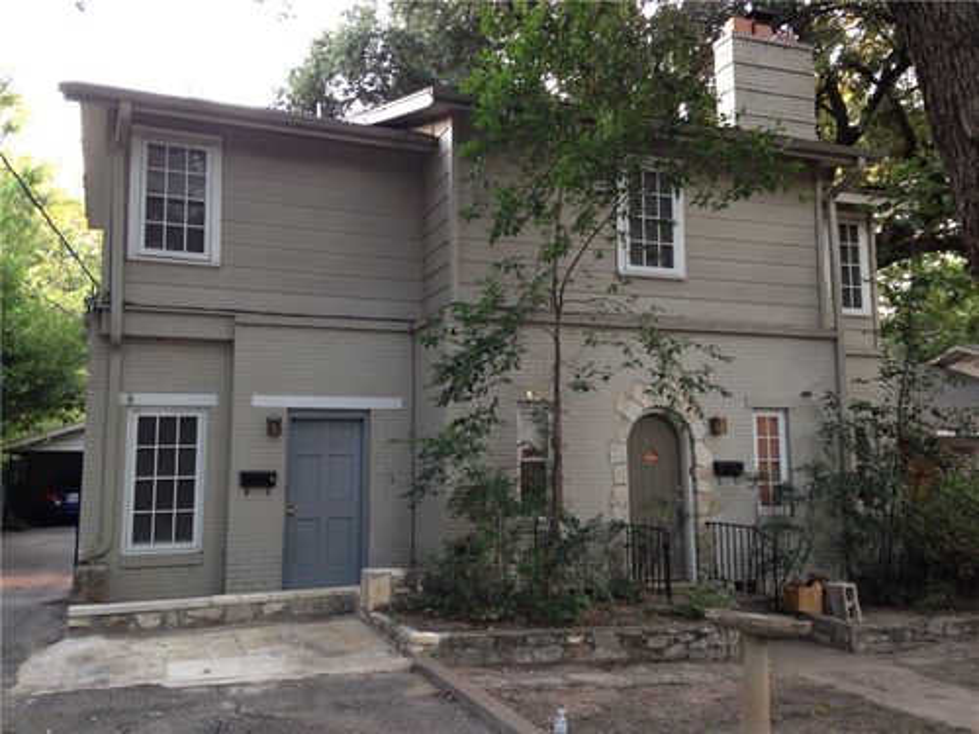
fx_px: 933
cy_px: 367
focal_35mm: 33
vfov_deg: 42.9
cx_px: 490
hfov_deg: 55.4
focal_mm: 4.12
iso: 80
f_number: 2.4
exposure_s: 1/20
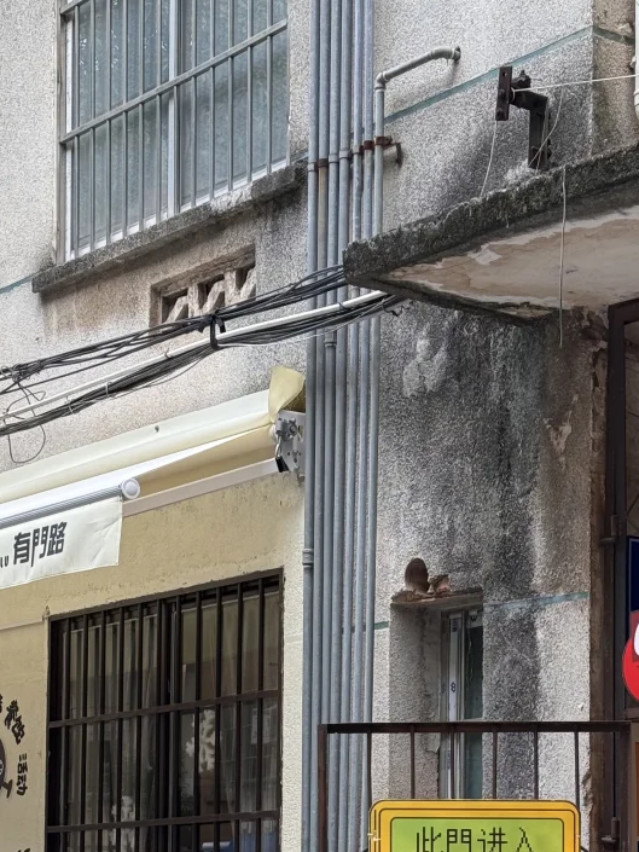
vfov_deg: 19.5
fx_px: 2411
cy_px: 841
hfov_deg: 15.1
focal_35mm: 98
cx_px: 315
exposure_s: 1/164
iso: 64
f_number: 1.78
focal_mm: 6.76
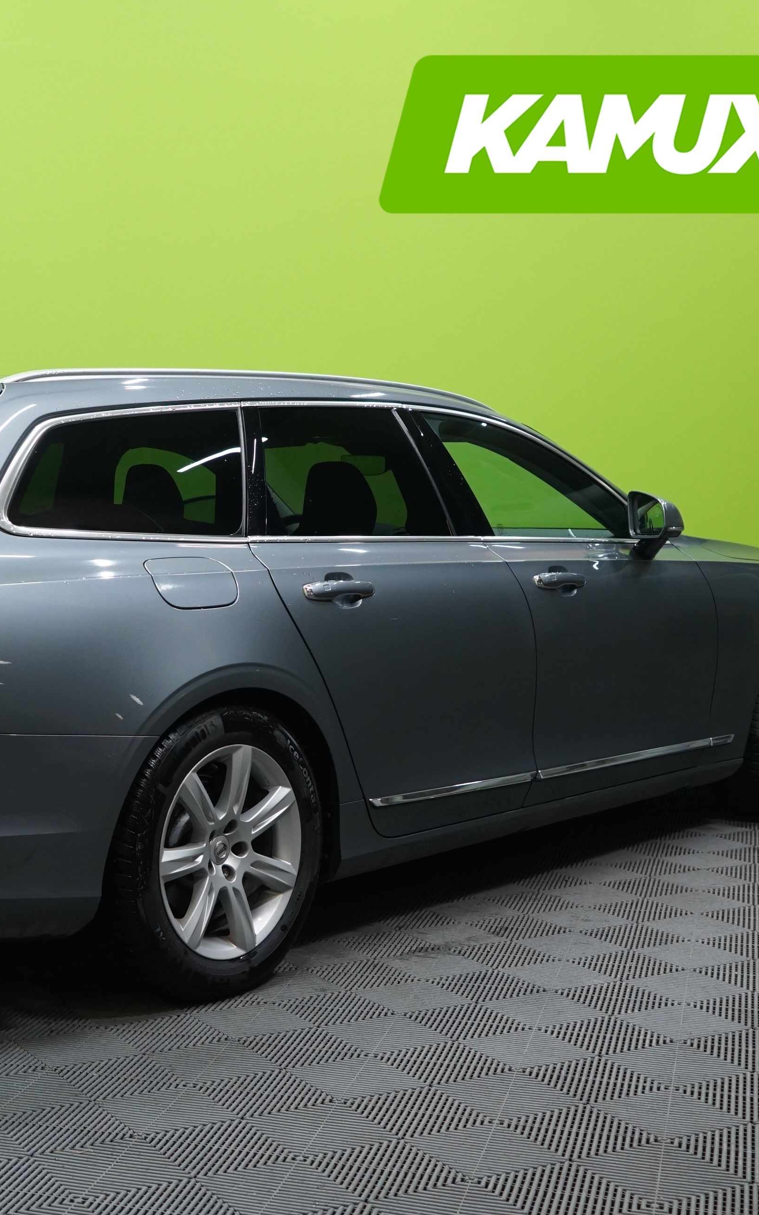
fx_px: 1688
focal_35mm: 51
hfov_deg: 24.9
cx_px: 147
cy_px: 610
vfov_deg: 39.6
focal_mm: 33
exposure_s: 1/20
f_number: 5
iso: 1000
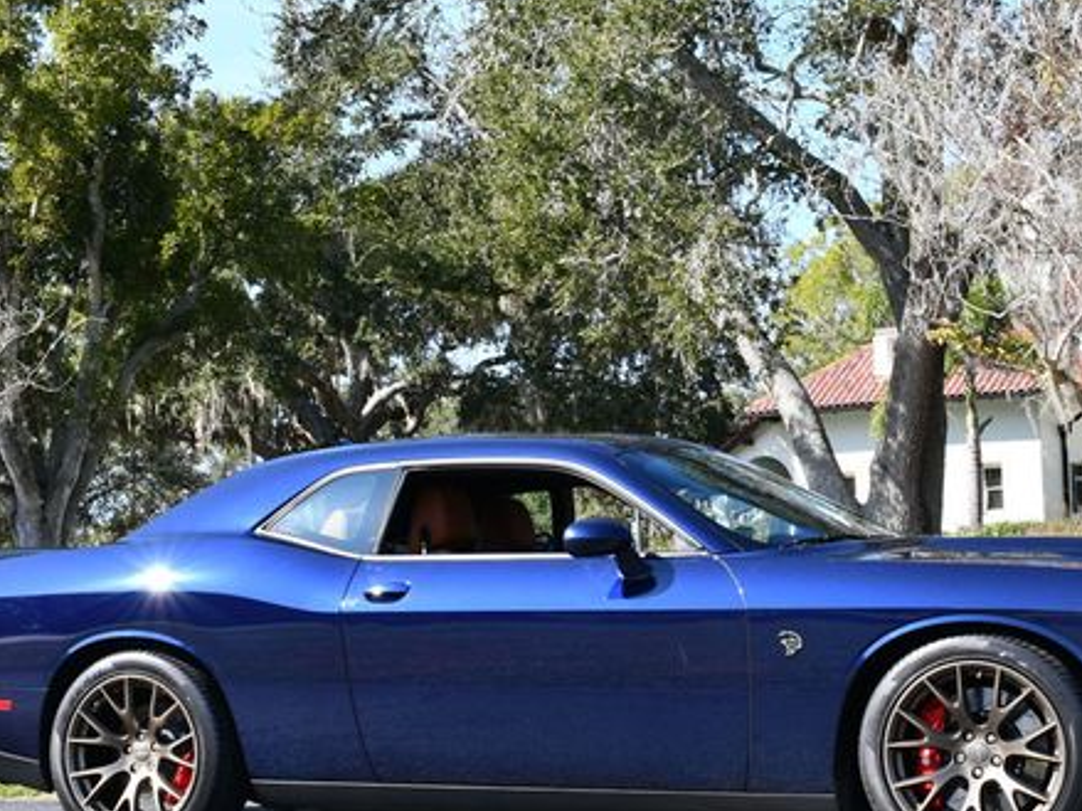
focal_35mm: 73
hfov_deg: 26.6
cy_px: 414
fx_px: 2281
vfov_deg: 20.2
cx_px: 628
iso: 200
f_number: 8
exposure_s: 1/250
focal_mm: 26
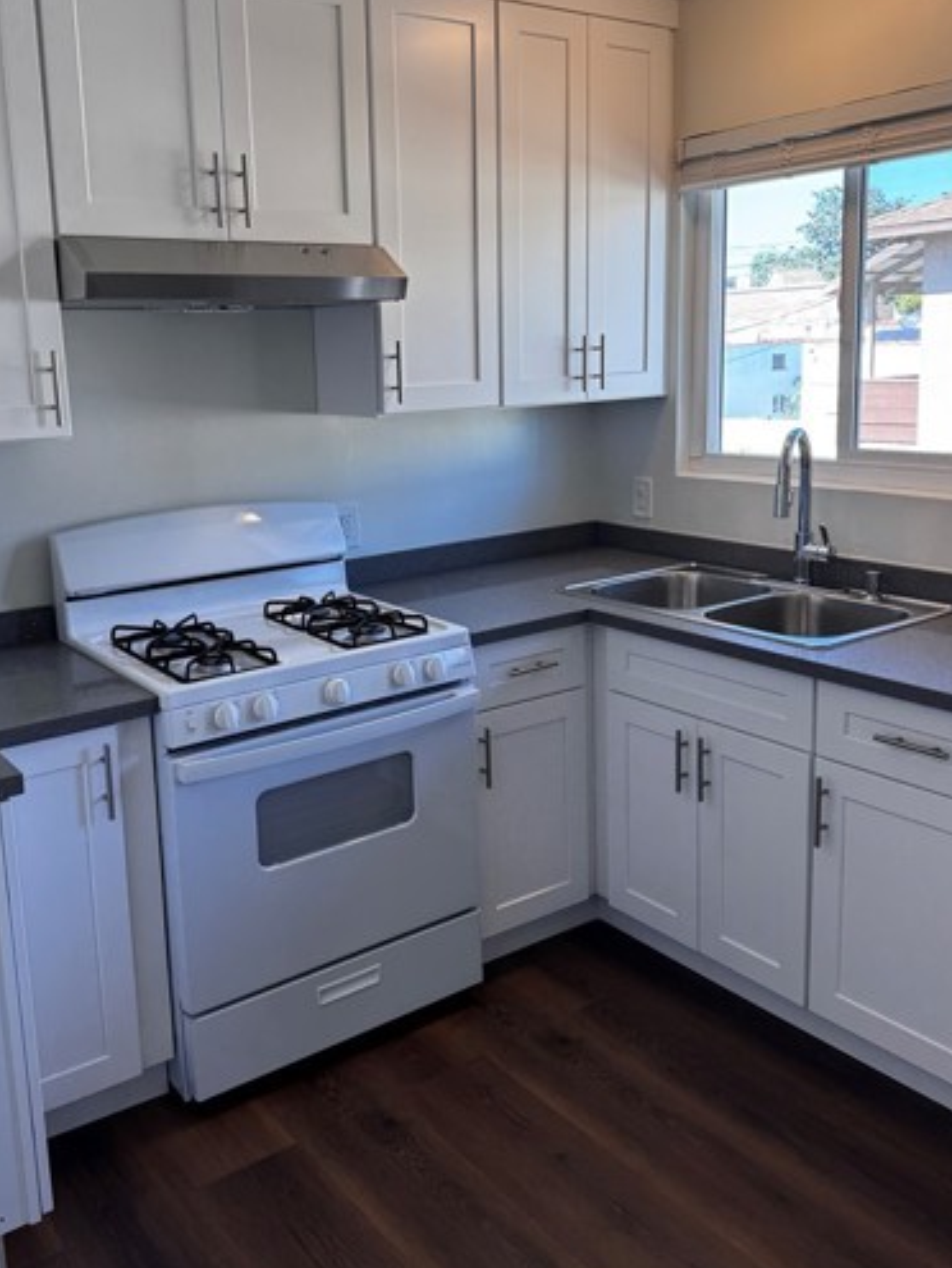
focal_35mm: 31
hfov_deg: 45.4
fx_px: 1135
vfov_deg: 58.2
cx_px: 404
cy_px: 558
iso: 80
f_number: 1.78
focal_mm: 6.76
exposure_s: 1/120
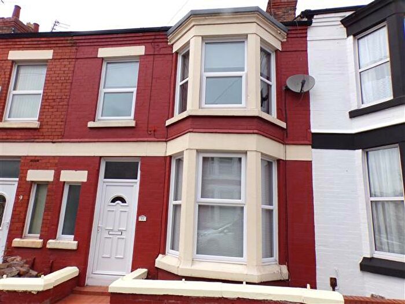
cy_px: 152
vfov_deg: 56.8
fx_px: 281
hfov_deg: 71.6
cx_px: 202
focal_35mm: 24
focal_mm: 4.3
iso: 80
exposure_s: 1/240
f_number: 5.8
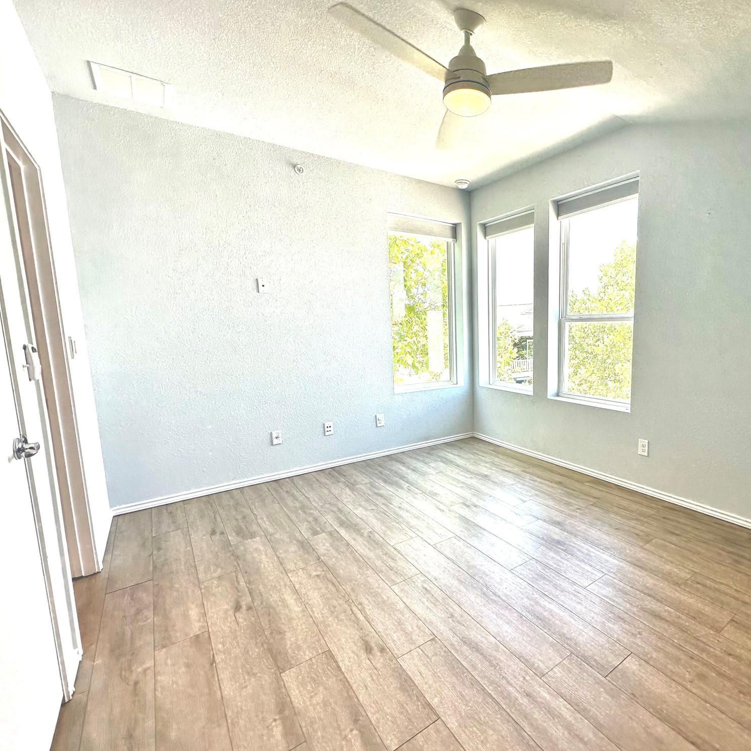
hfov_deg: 81.5
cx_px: 492
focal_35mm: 17
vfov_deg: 84.0
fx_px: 417
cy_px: 384
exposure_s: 1/186
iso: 40
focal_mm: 2.22
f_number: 2.2
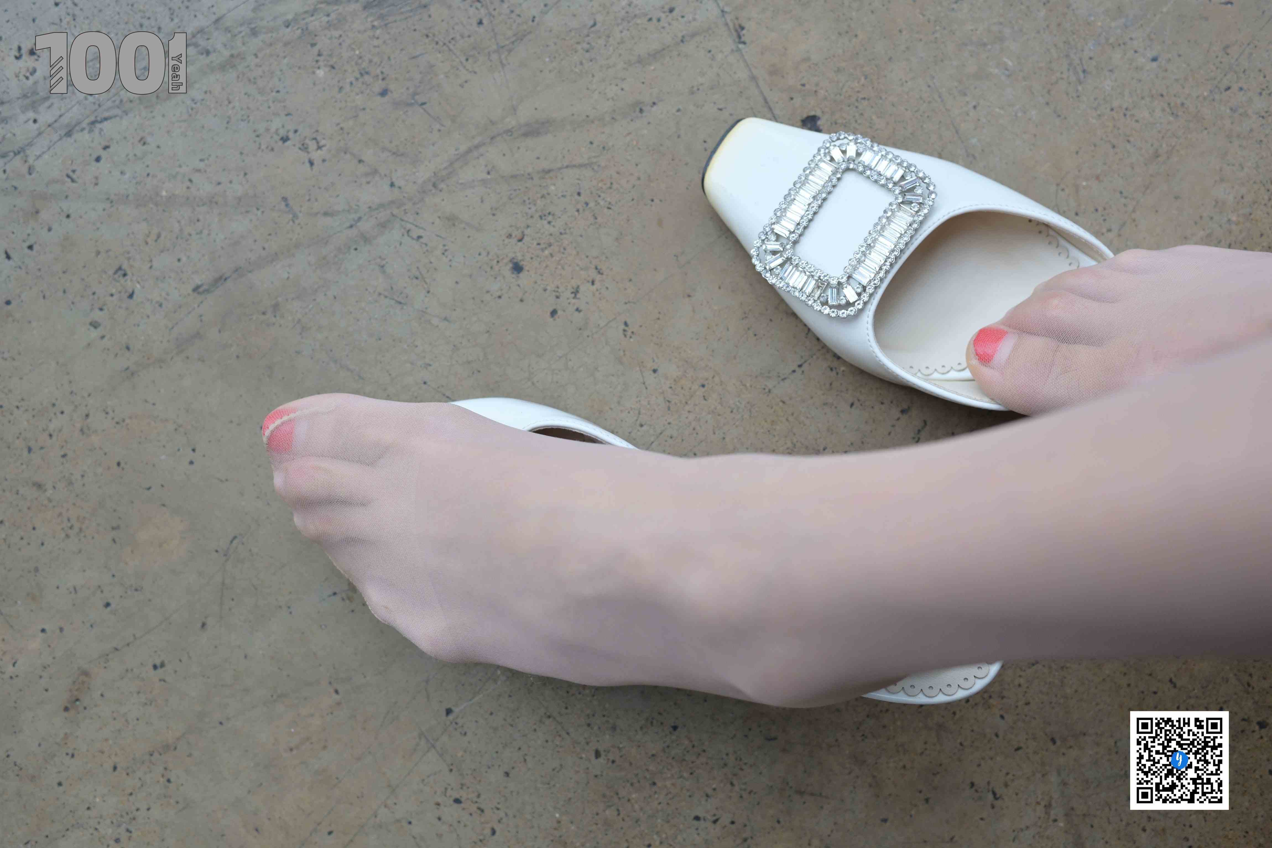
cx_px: 636
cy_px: 424
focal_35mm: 35
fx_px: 1237
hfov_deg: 54.4
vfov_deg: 37.9
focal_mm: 35
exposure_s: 1/250
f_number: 5
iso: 800
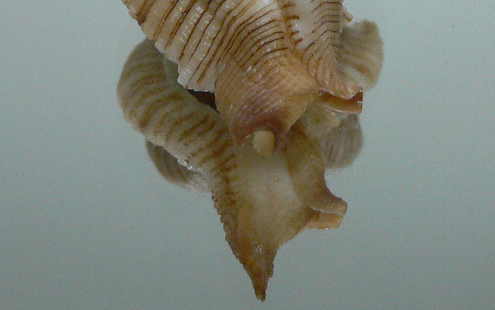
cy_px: -50
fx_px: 998
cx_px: 267
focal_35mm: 74
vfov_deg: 16.9
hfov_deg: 27.8
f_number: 2.8
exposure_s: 1/60
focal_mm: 4.6
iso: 200
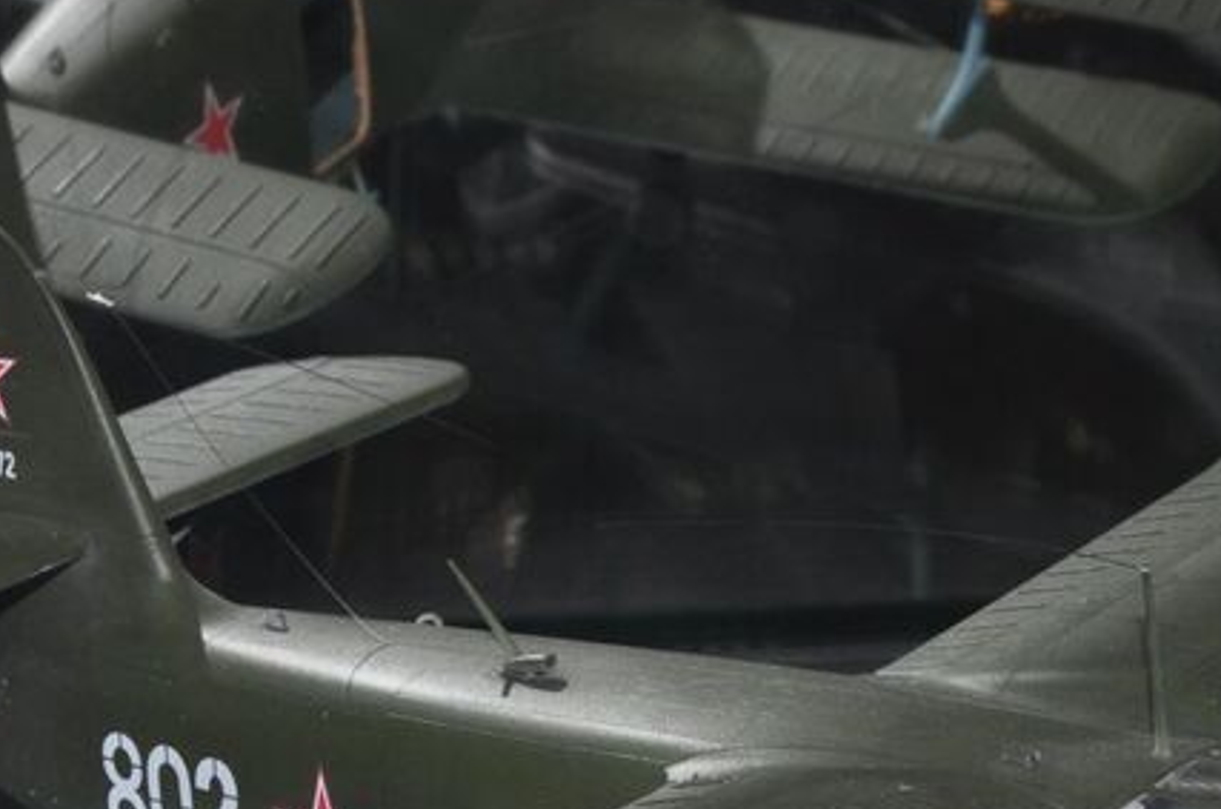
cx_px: 835
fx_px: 7008
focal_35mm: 207
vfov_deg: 6.6
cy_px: 855
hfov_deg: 9.9
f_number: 10
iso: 200
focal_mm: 46
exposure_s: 1/200
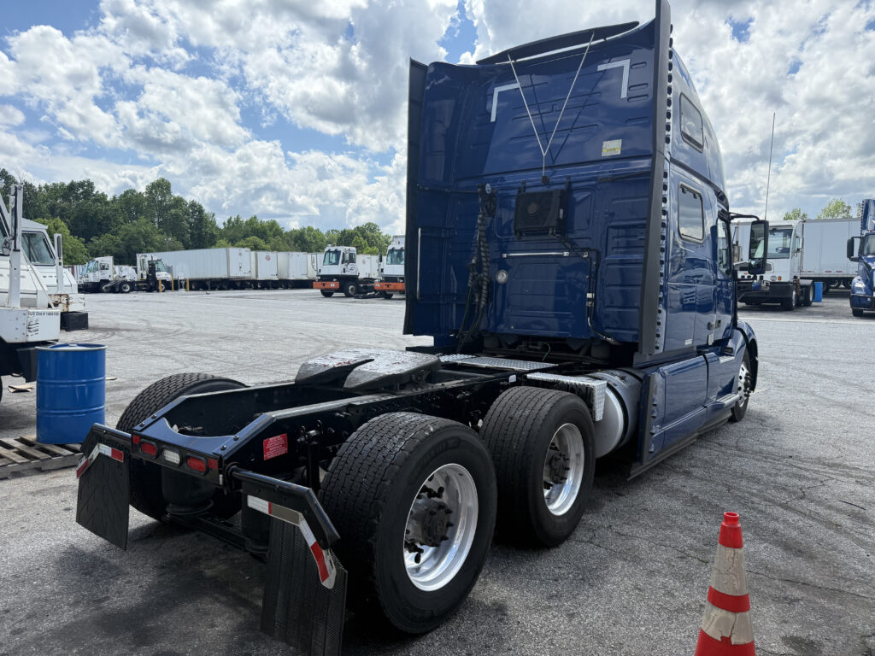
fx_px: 607
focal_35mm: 24
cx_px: 438
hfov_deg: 71.6
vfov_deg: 56.8
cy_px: 328
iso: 125
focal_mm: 6.76
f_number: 1.78
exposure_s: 1/4673
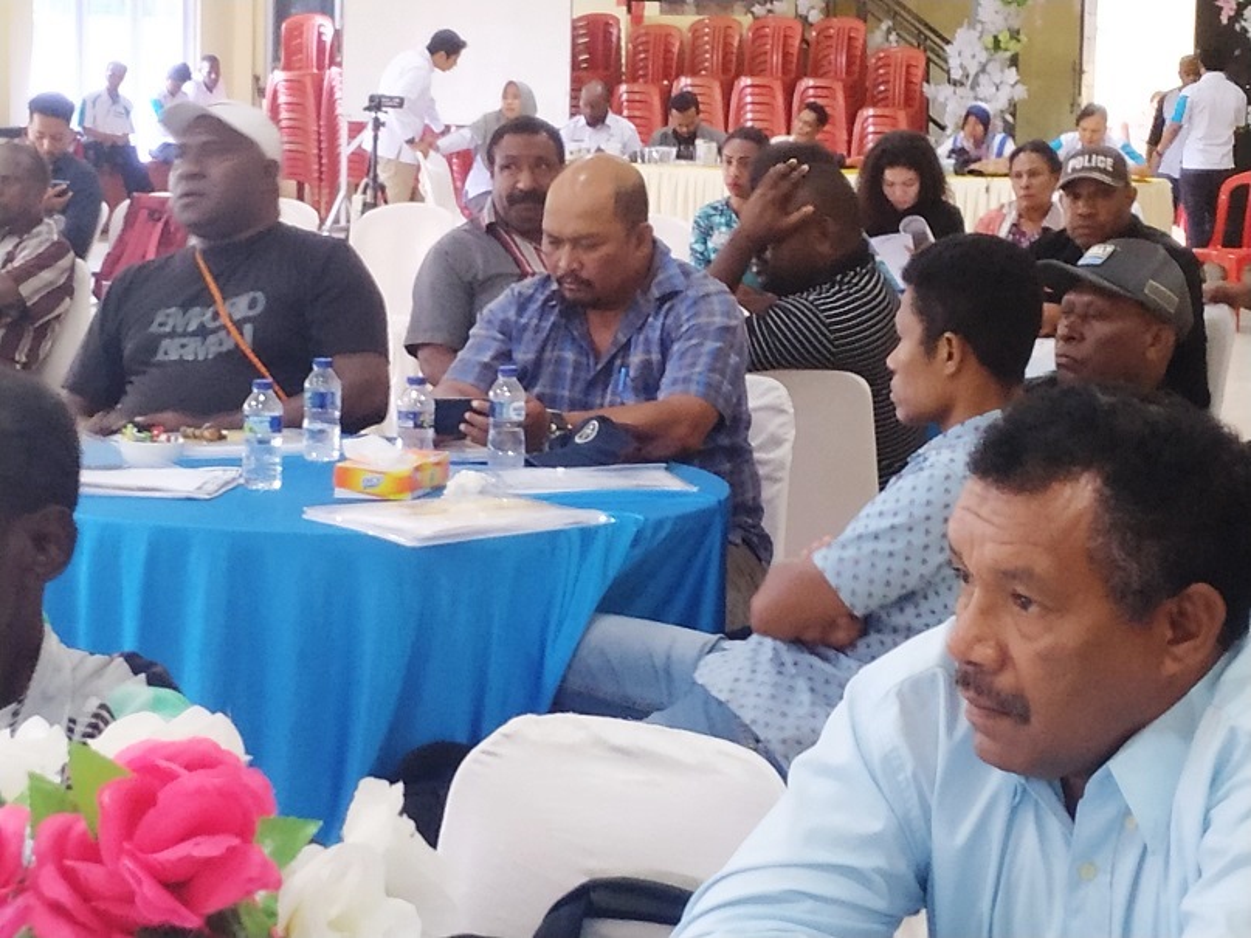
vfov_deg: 56.8
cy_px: 469
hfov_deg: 71.6
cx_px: 626
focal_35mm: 24
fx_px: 867
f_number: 1.9
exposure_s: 1/17
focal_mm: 3.94
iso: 500
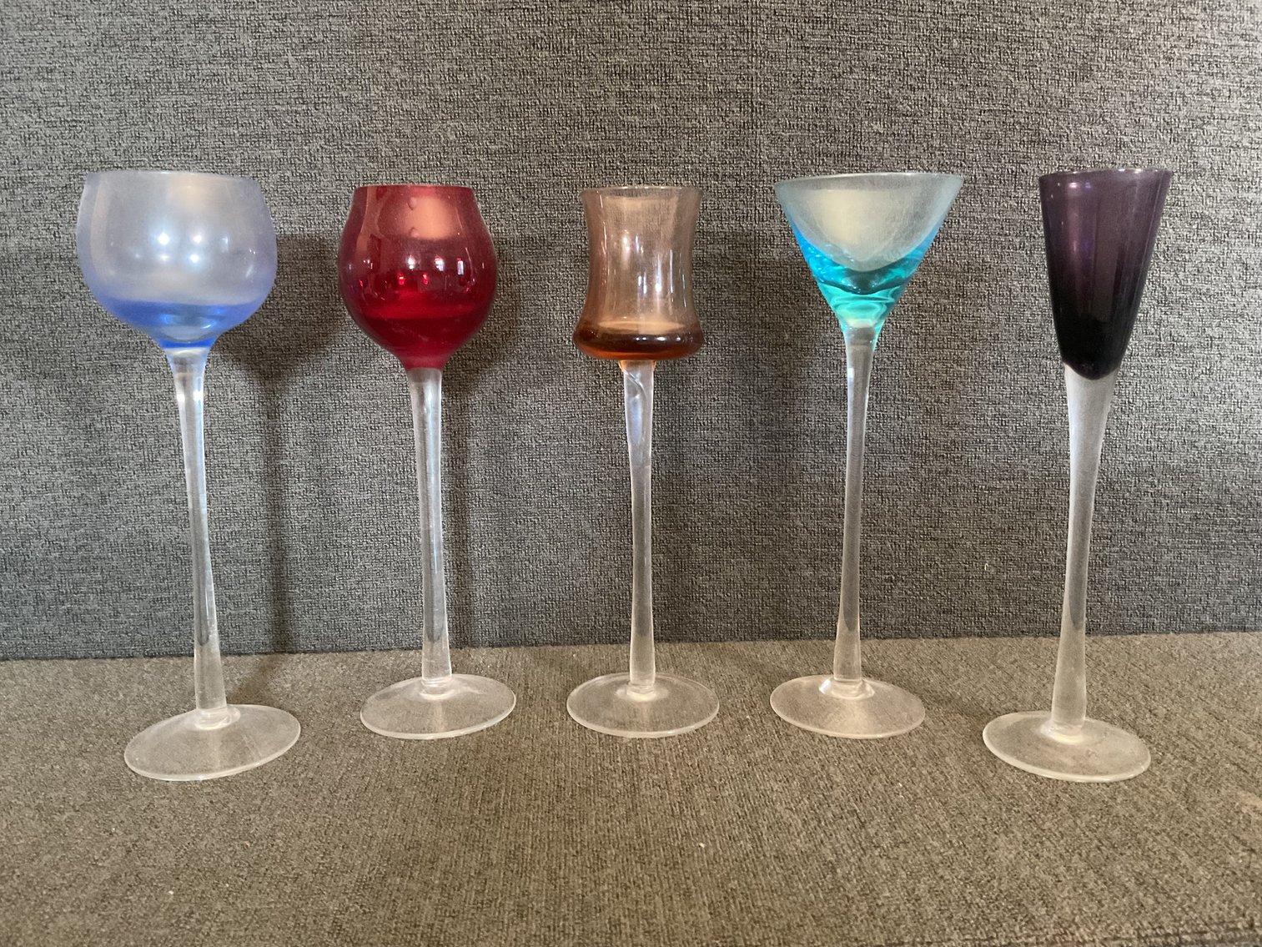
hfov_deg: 61.7
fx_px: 1057
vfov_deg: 48.2
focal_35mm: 29
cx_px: 631
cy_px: 474
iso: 500
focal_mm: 3
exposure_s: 1/30
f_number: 1.8
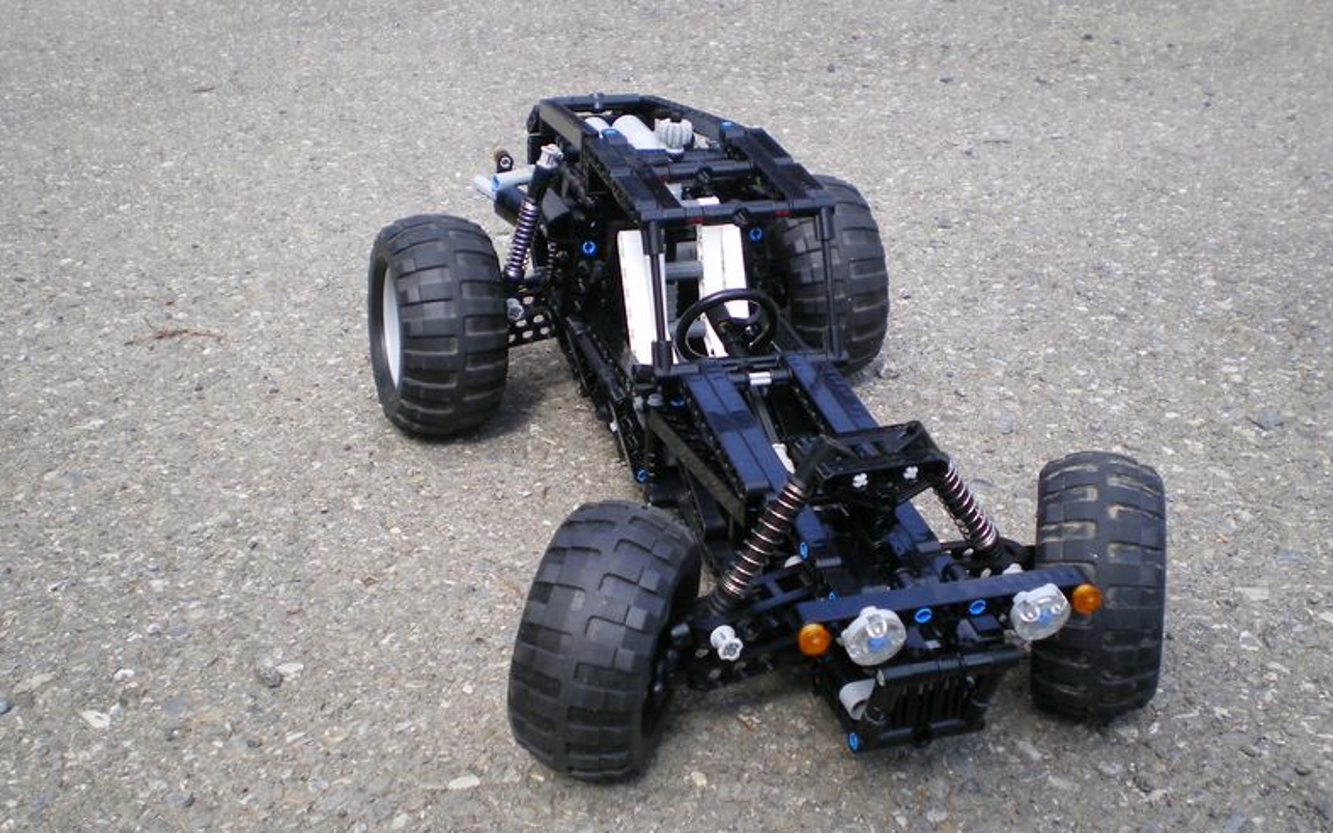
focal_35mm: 41
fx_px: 1489
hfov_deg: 48.2
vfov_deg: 31.2
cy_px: 373
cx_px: 666
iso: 64
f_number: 3.1
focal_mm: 6.3
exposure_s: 1/160
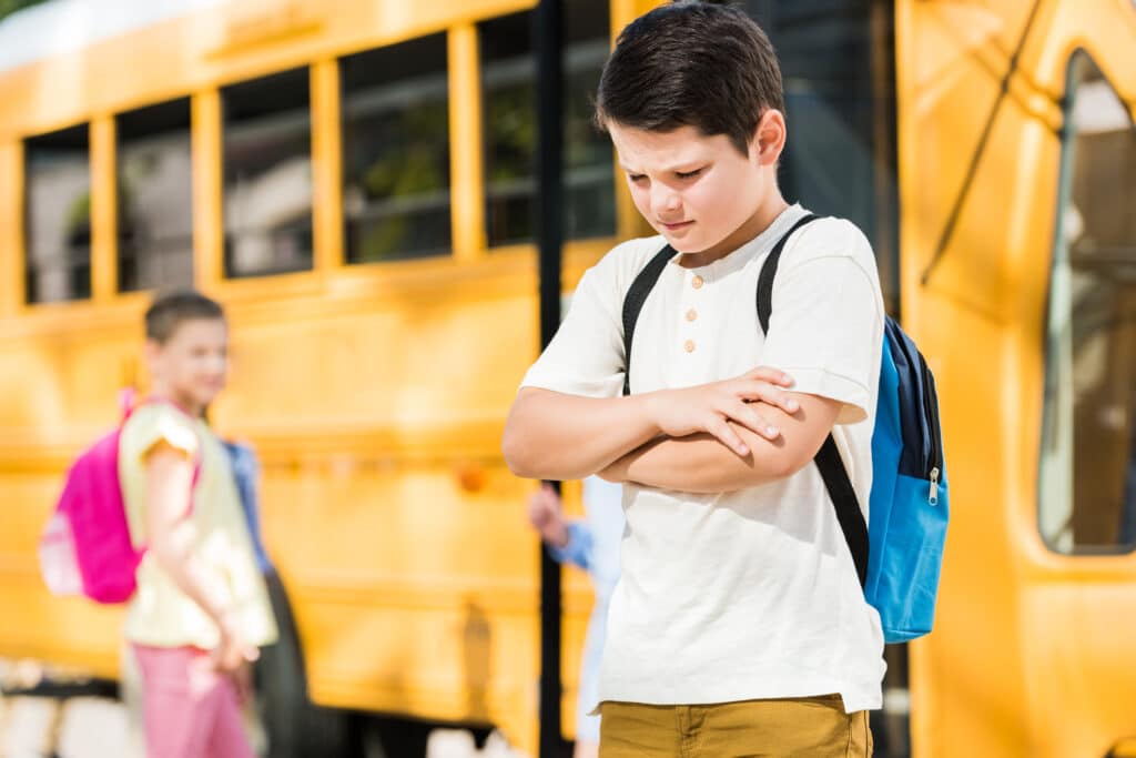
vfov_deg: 12.5
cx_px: 568
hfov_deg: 18.6
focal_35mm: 110
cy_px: 379
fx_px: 3471
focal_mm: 110
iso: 100
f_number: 3.5
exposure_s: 1/500
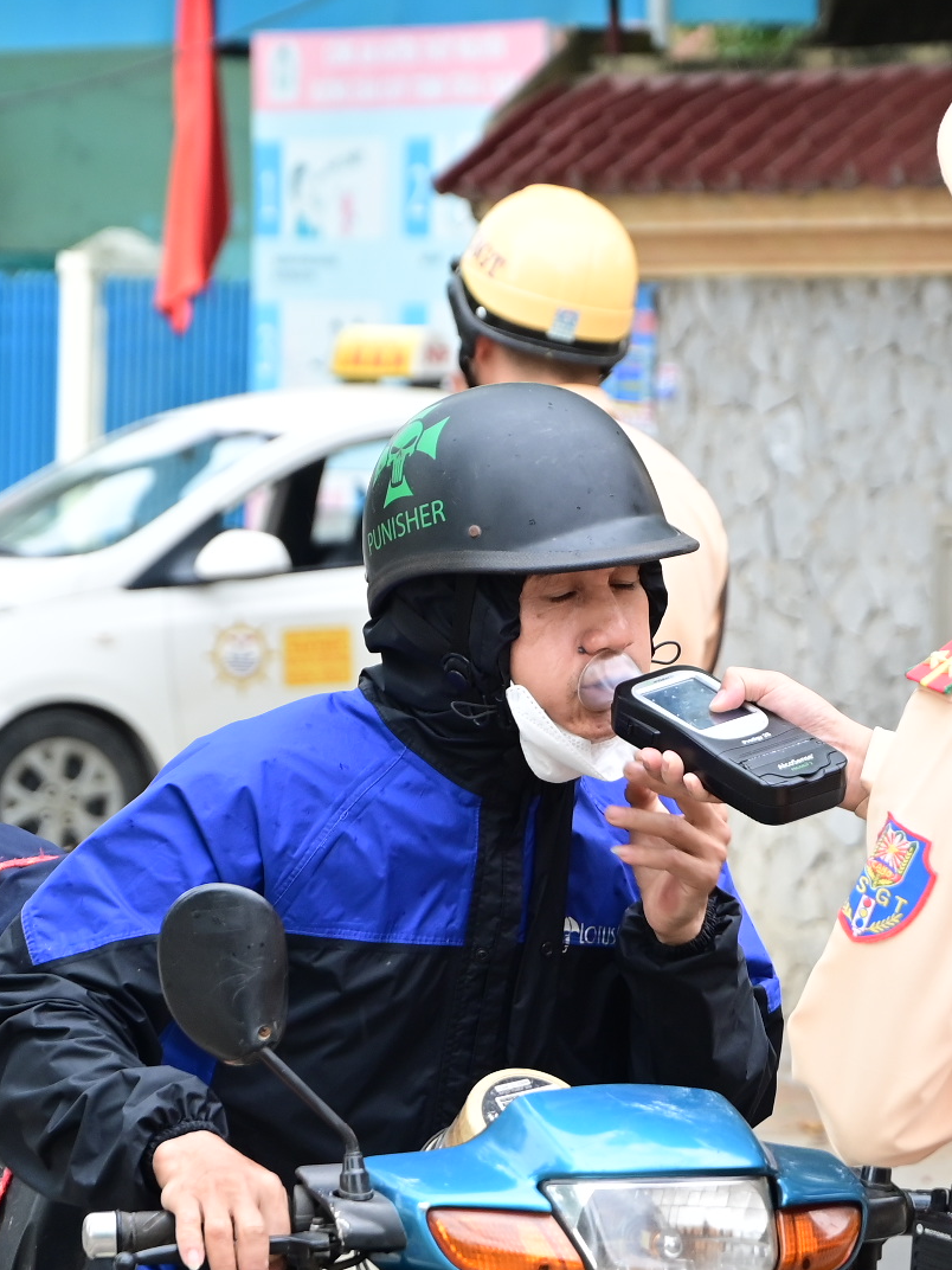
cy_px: 676
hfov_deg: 5.4
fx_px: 10157
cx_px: 566
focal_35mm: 277
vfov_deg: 7.2
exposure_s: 1/200
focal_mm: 105
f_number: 9
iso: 500
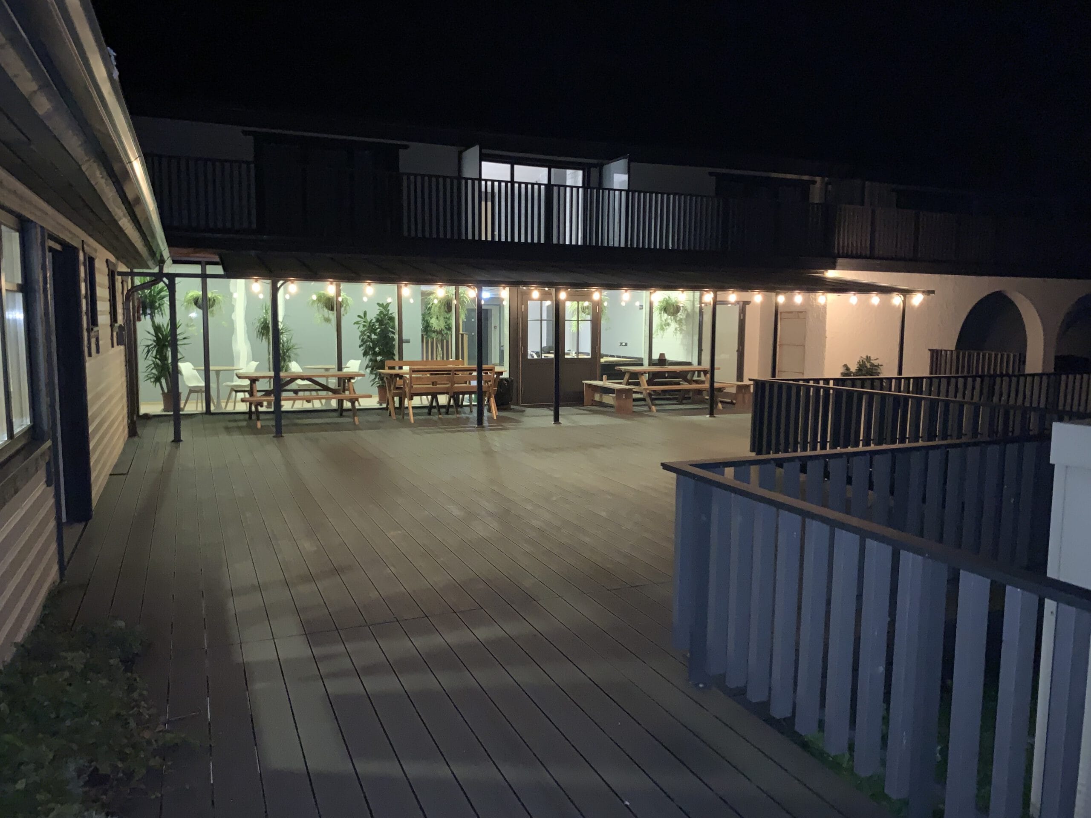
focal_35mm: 26
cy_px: 409
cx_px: 546
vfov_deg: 53.1
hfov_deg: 67.3
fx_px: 819
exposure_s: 1/4
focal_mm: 4.25
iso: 800
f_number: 1.8
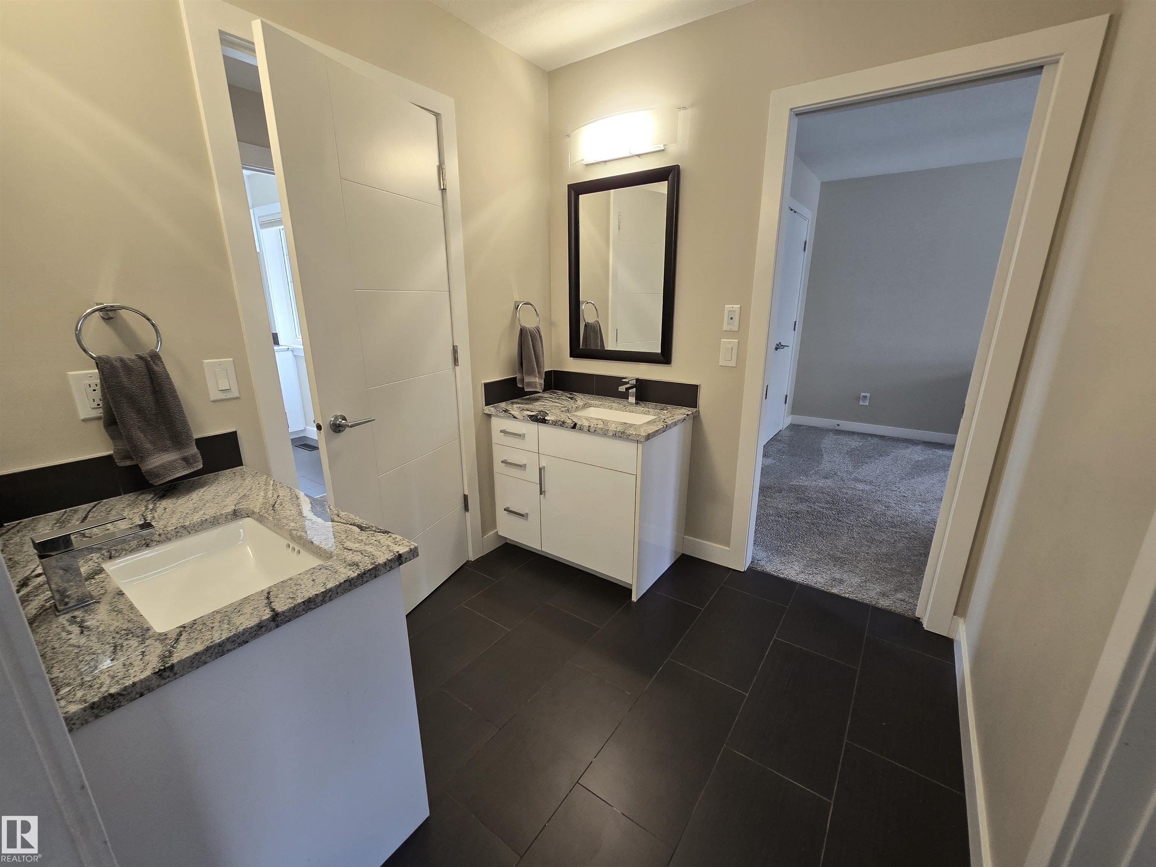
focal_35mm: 13
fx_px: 434
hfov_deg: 106.2
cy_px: 434
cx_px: 578
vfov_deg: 89.9
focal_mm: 2.2
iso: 100
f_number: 2.2
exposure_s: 1/60
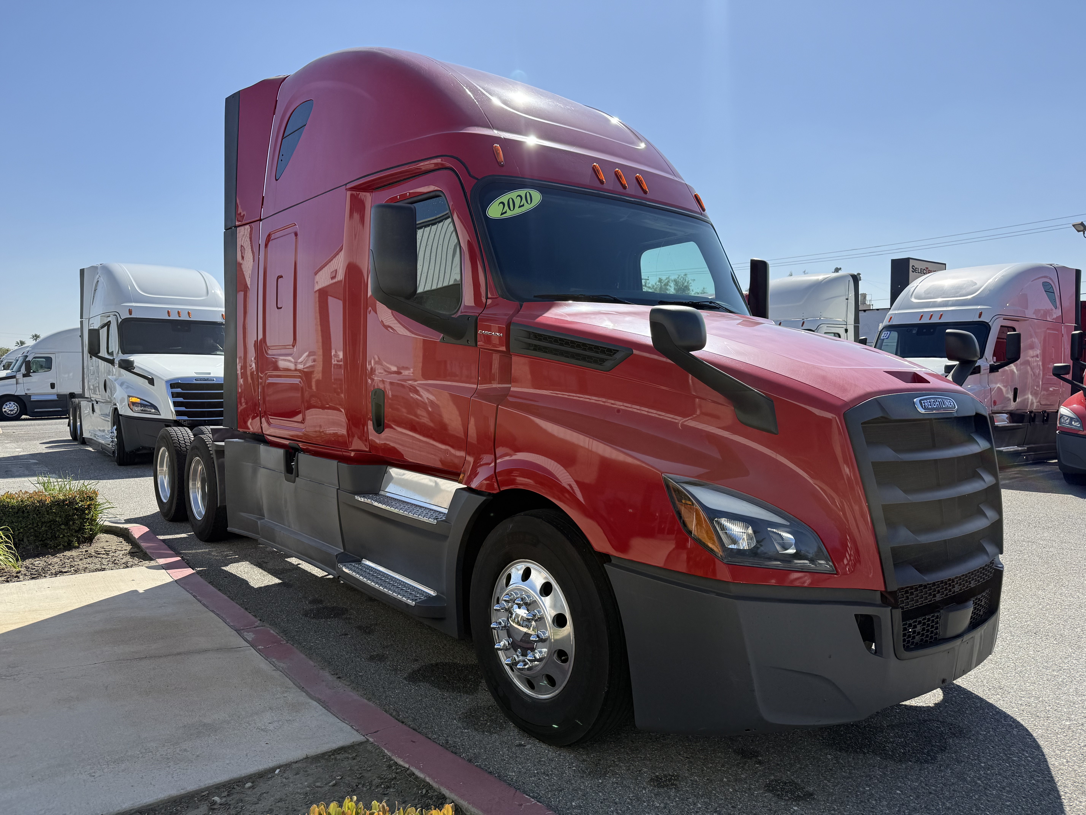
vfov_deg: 56.8
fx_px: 753
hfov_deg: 71.6
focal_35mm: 24
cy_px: 408
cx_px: 543
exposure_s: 1/4167
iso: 80
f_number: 1.78
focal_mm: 6.76
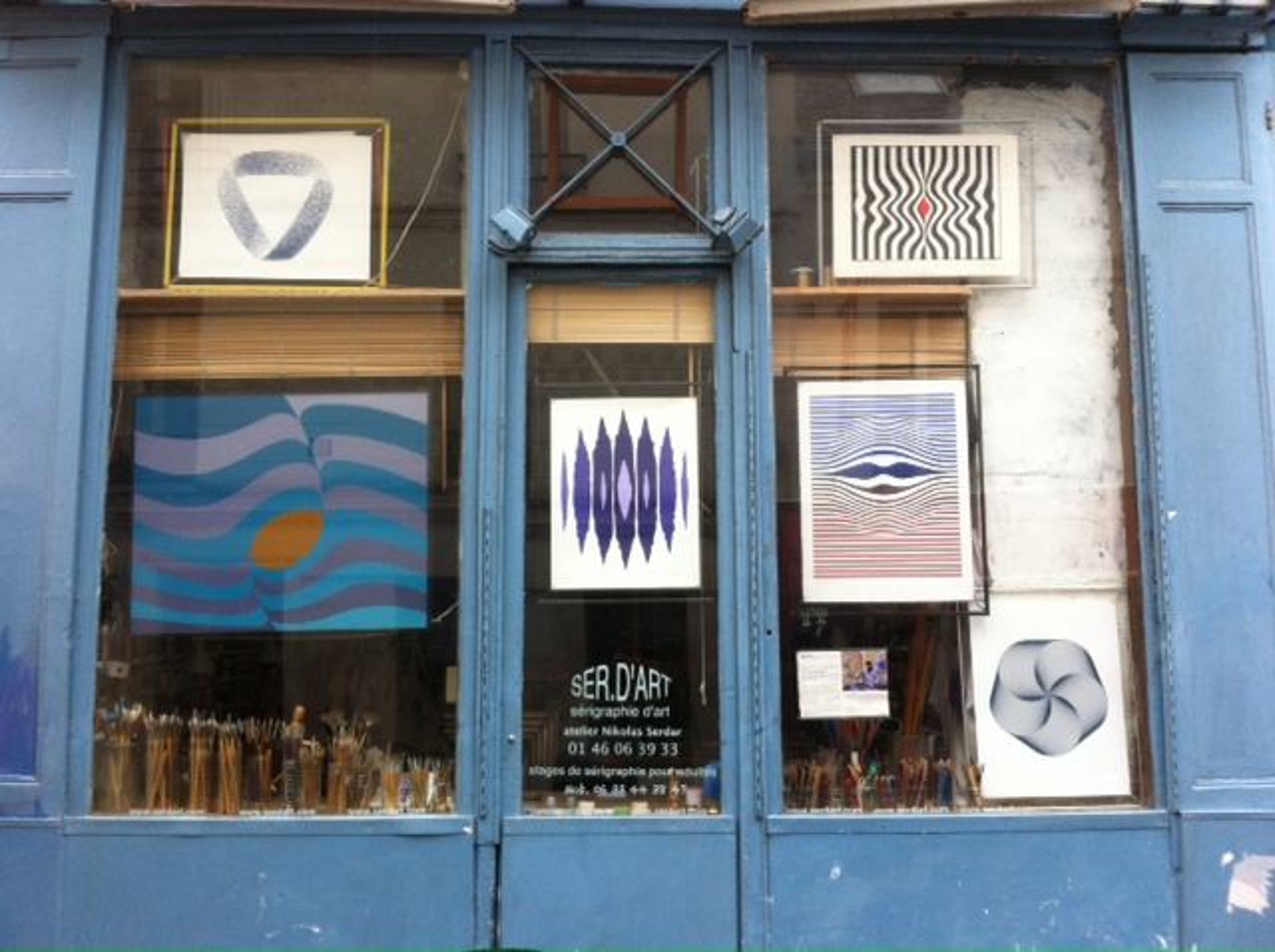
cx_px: 638
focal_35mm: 35
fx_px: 1287
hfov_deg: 52.7
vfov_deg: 40.6
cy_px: 476
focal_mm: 3.85
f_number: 2.8
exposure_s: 1/40
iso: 100
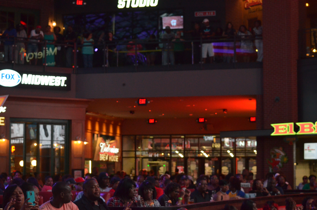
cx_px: 158
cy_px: 105
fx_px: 725
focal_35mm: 82
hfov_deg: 24.7
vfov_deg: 16.5
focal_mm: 55
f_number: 4.5
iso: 3200
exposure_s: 1/200
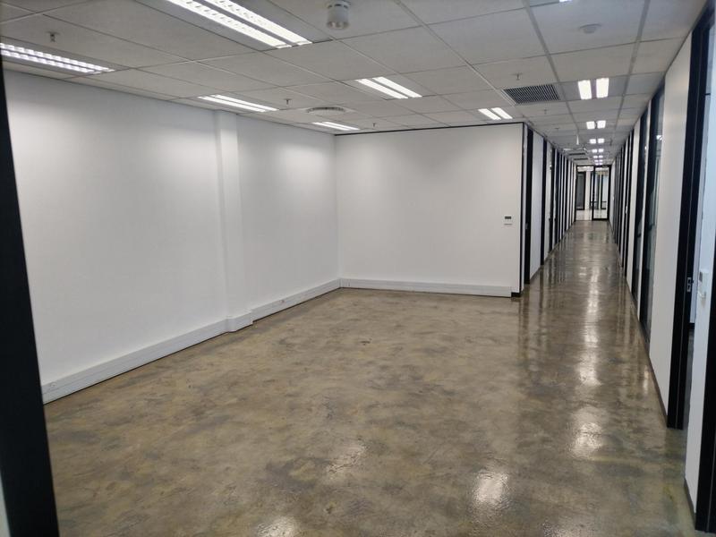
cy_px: 268
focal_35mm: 26
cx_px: 358
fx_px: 538
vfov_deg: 53.1
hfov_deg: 67.3
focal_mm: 4.7
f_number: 1.8
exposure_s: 1/50
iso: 364
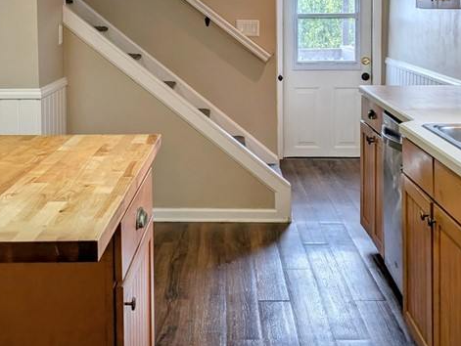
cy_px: 60
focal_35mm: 52
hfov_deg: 36.7
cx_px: 202
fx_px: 693
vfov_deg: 27.4
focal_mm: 6.9
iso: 45
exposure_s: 1/120
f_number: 1.68
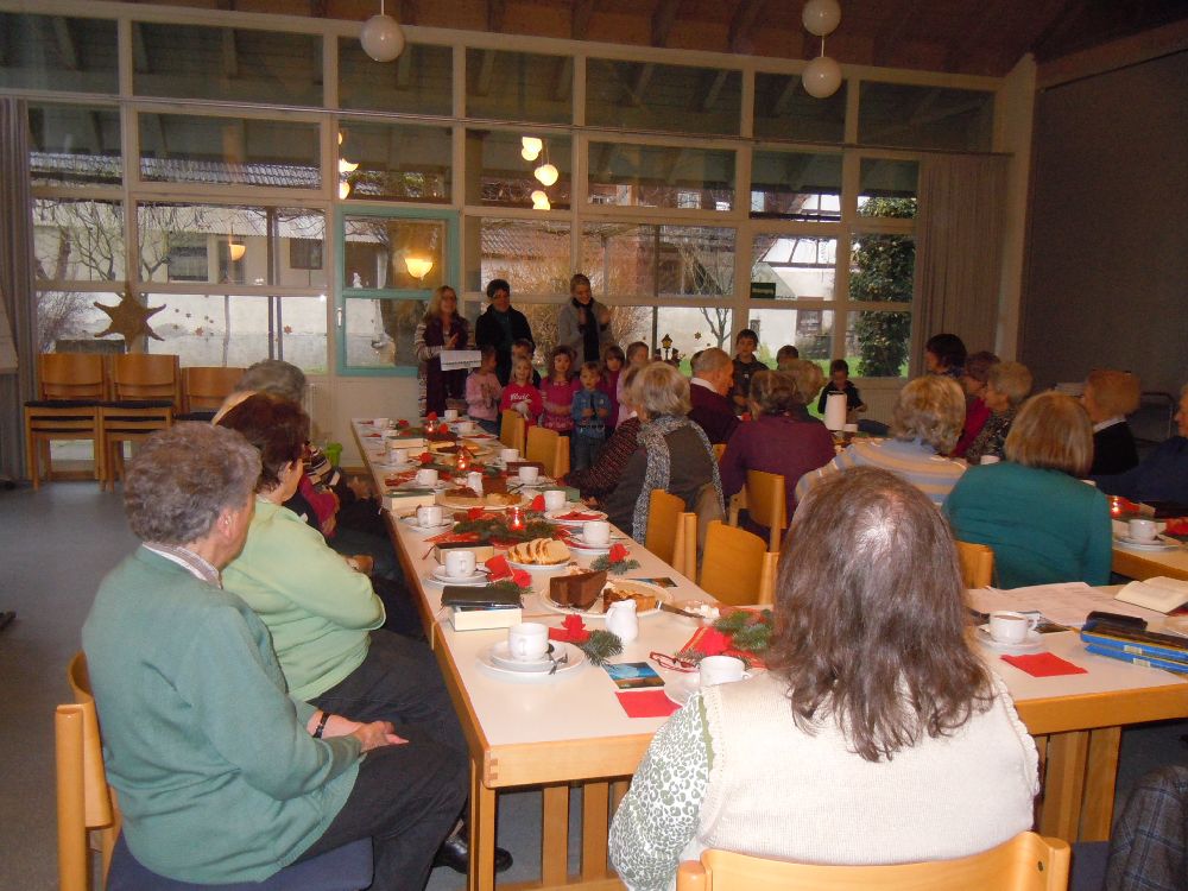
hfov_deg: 60.0
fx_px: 1030
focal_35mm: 30
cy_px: 446
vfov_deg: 46.8
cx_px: 594
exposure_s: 1/30
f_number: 3.5
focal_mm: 5.4
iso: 400
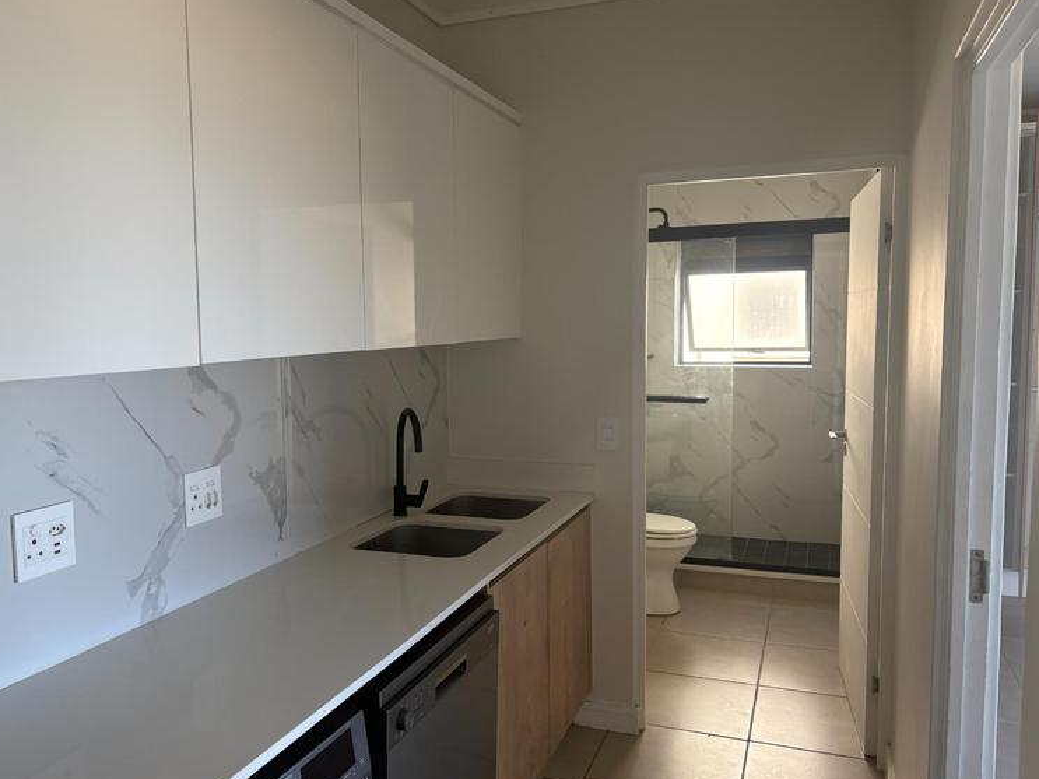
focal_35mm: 28
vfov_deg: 49.7
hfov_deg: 63.4
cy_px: 390
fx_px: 840
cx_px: 492
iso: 100
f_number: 1.6
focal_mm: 5.96
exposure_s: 1/243
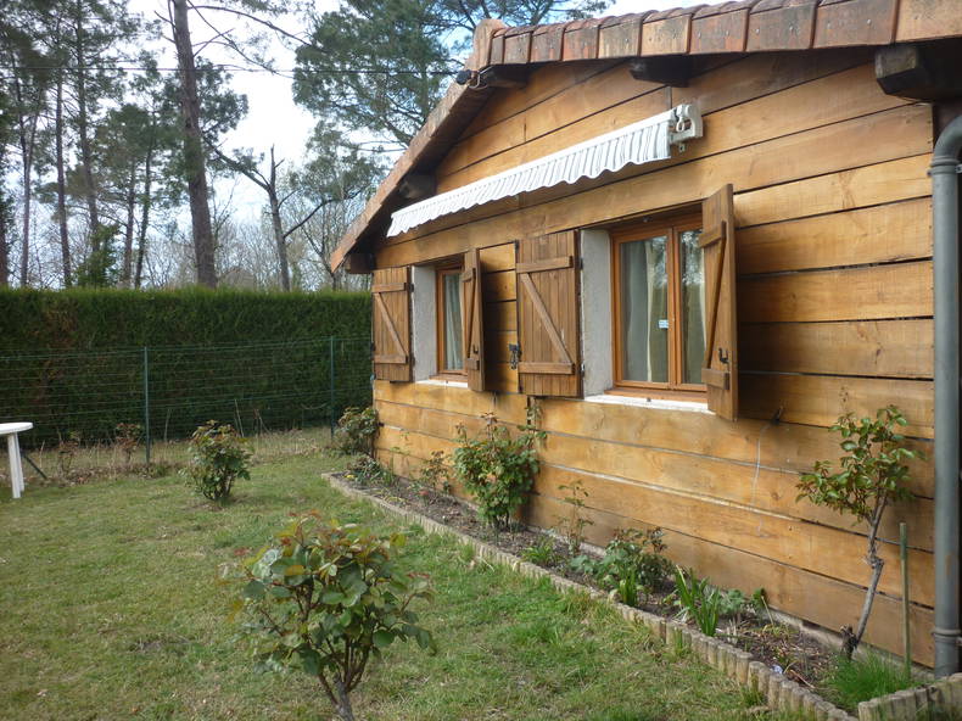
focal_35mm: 33
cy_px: 360
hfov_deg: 55.4
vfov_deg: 42.9
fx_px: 917
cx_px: 481
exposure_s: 1/320
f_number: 2.8
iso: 80
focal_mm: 5.5
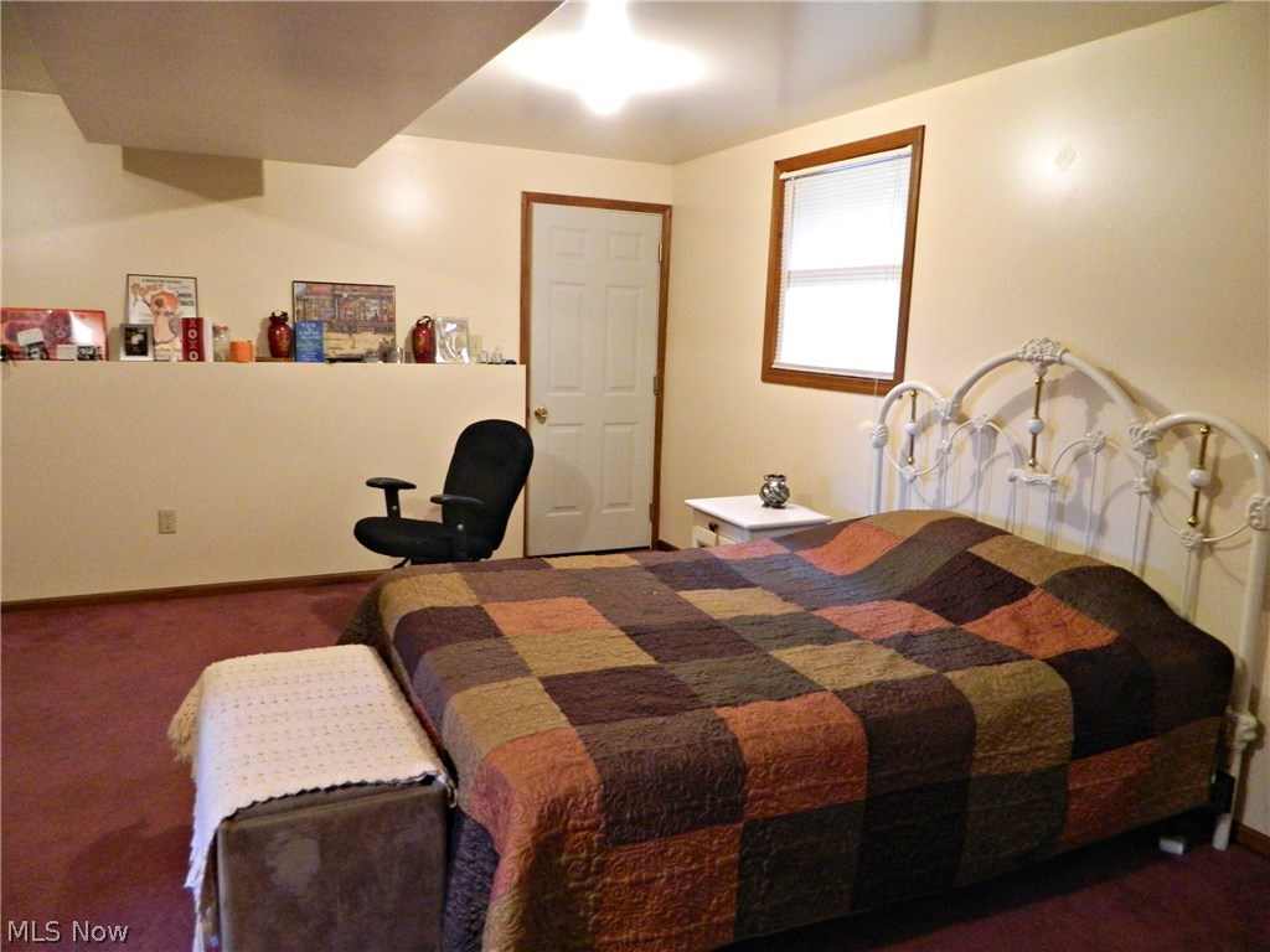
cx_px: 635
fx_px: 917
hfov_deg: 69.4
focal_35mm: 25
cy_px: 476
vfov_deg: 54.9
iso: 400
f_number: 3.1
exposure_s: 1/6
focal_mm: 4.5
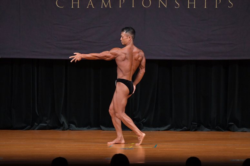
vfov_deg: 5.7
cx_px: 125
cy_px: 83
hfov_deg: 8.6
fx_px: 1666
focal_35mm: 240
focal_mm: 160
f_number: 5.6
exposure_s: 1/400
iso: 4000
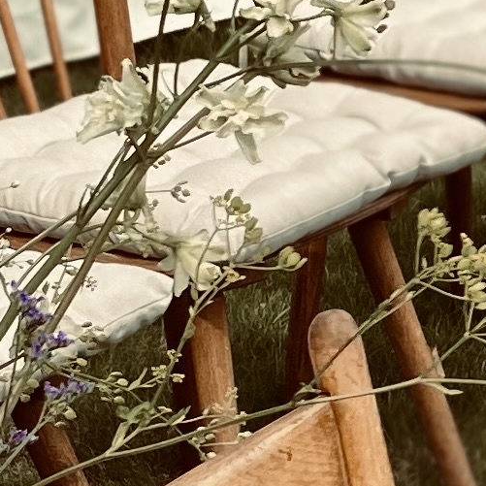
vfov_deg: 9.4
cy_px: 431
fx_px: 2939
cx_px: 829
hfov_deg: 9.1
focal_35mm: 185
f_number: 1.8
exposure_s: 1/2183
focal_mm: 4.25
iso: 32
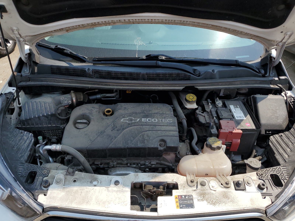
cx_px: 148
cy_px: 110
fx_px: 222
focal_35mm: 26
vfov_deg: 53.1
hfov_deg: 67.3
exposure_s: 1/2500
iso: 50
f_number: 1.5
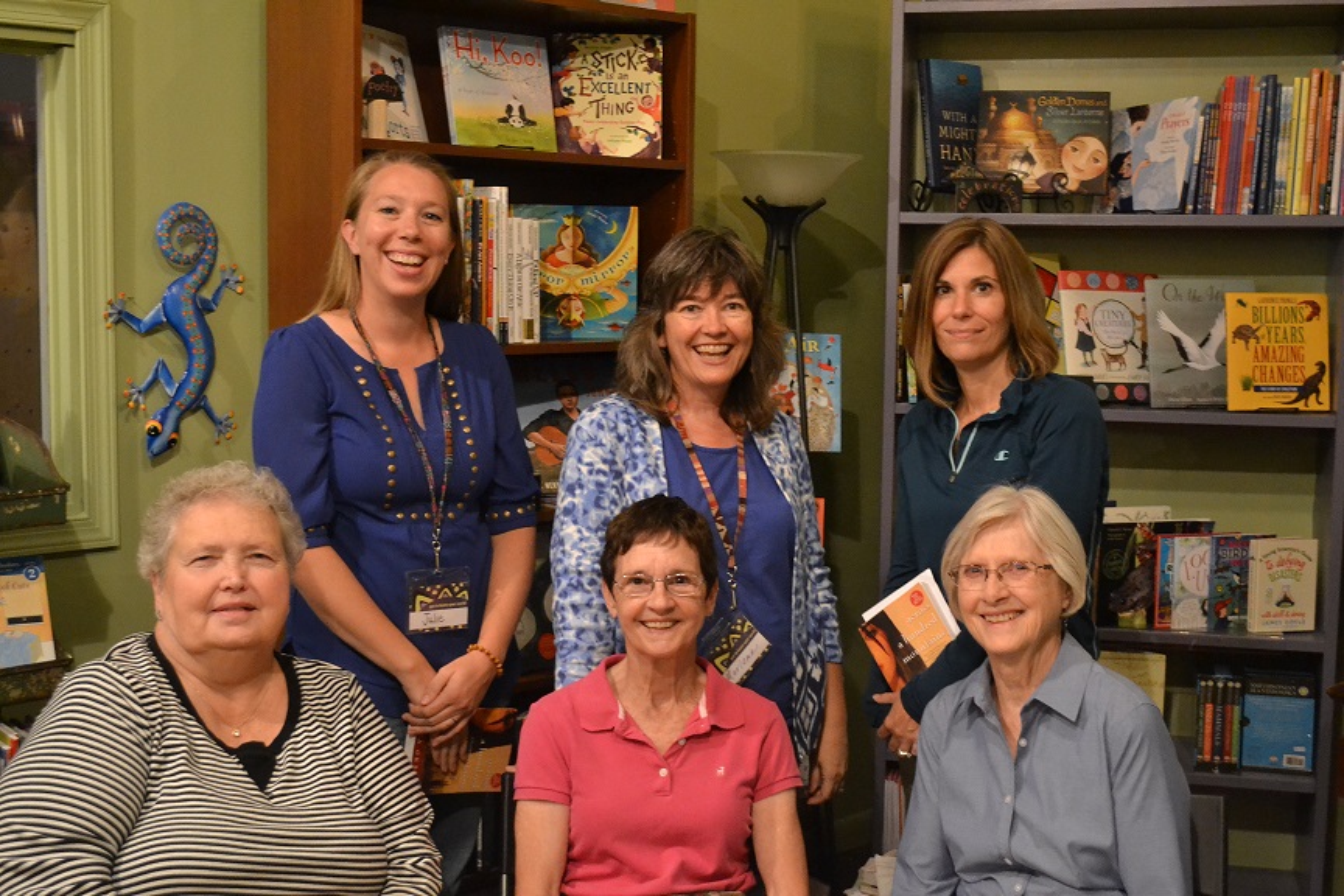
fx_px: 1680
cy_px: 448
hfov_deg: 43.6
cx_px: 672
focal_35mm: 45
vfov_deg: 29.9
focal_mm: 30
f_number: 4.5
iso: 3200
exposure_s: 1/40
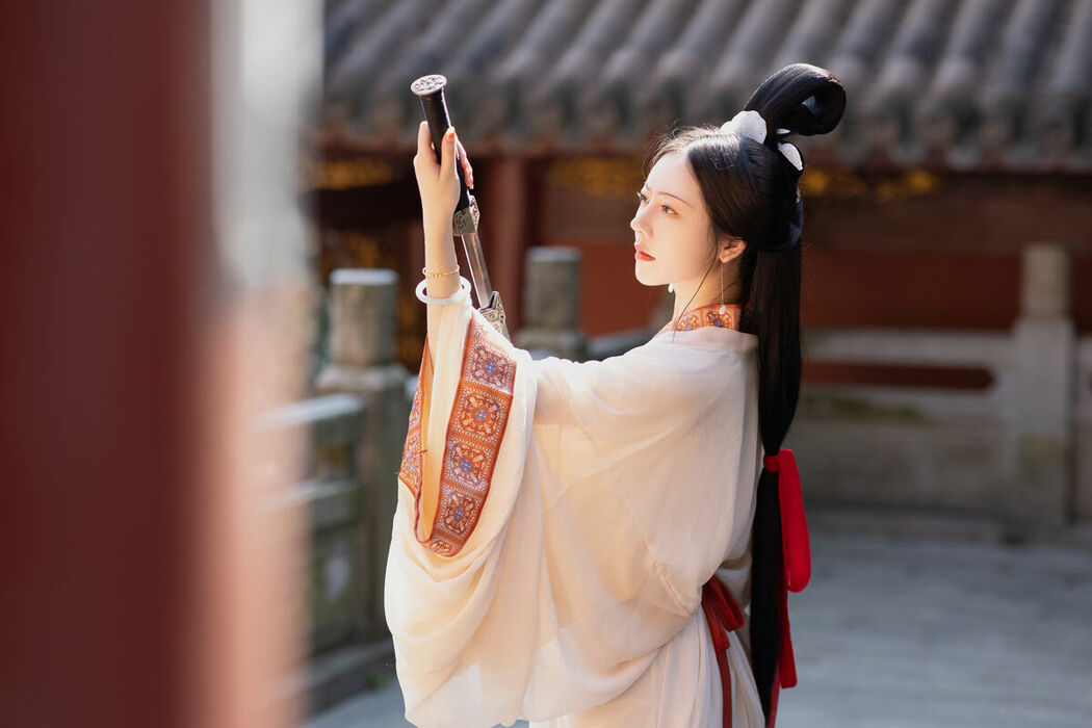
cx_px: 546
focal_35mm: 87
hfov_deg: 23.4
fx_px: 2639
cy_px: 364
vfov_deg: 15.7
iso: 400
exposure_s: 1/1000
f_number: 2.5
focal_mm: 85
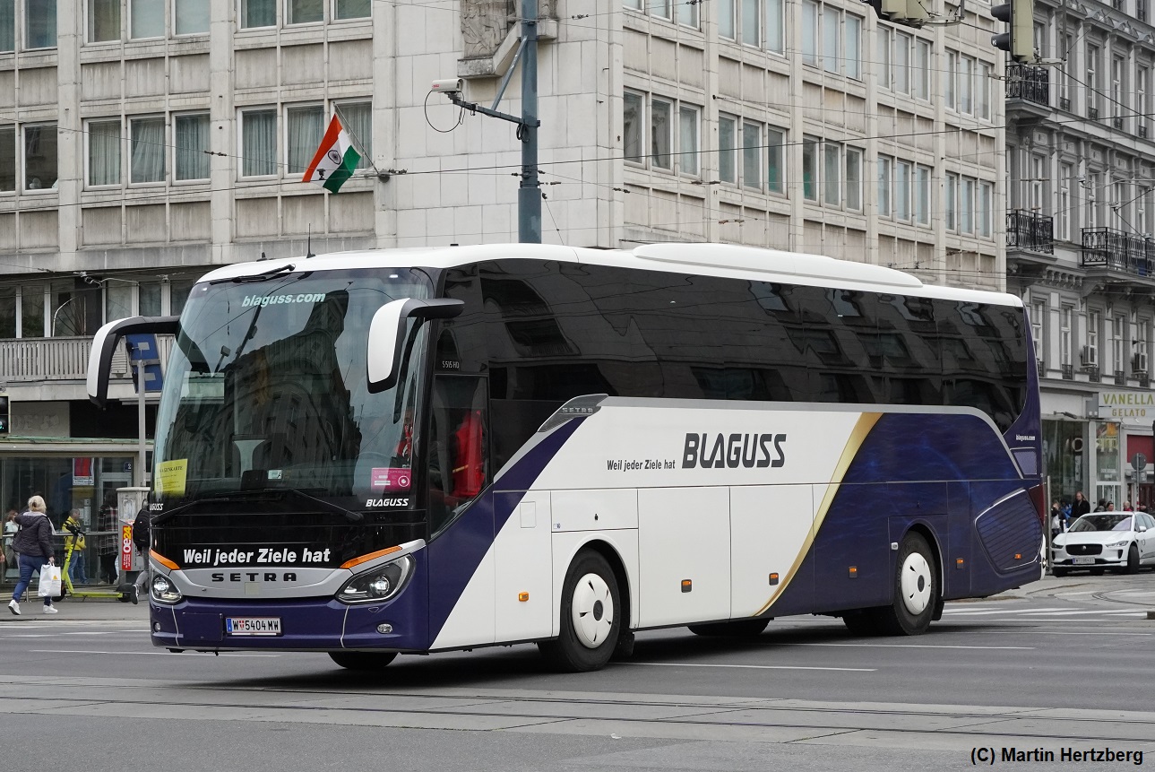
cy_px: 386
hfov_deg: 27.0
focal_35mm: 75
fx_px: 2407
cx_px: 578
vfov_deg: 18.2
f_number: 5
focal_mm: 50
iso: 2000
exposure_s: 1/2000
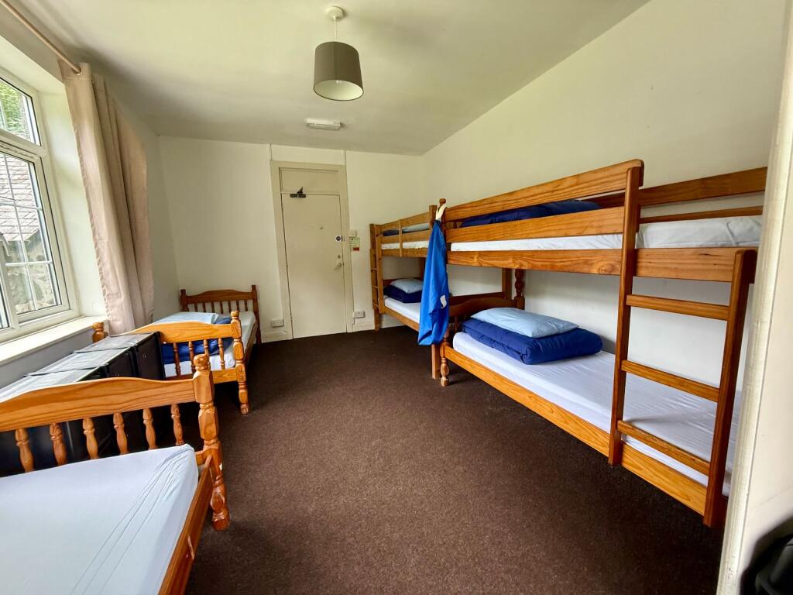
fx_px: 321
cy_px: 298
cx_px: 396
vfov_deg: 85.7
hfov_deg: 102.1
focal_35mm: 14
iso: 250
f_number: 2.2
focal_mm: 2.22
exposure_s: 1/99
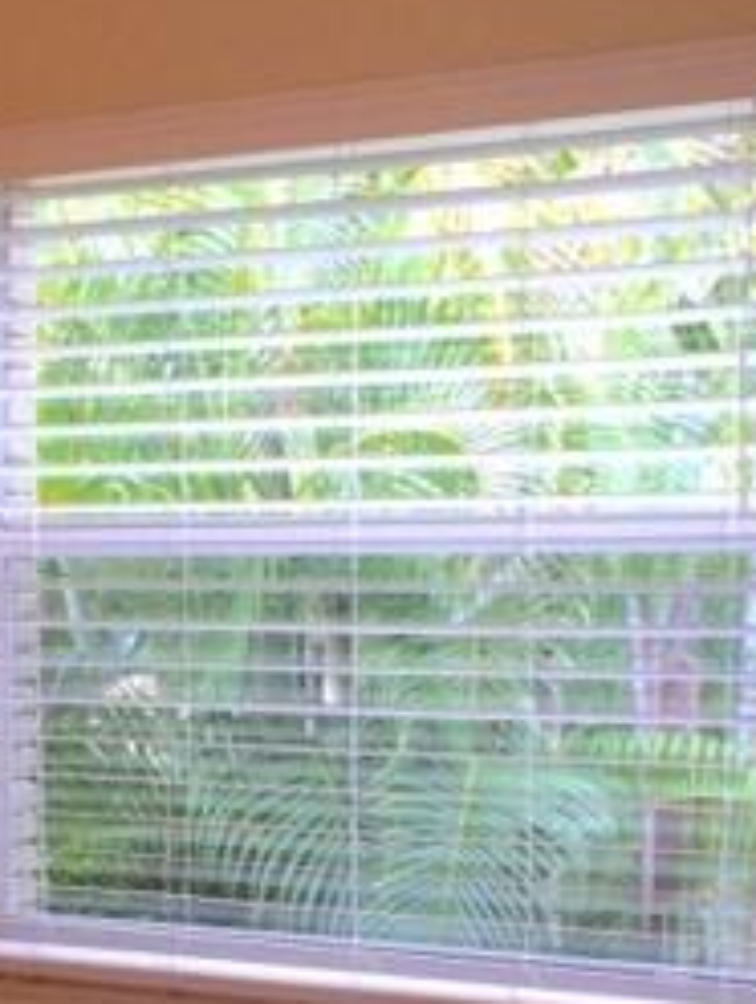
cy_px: 719
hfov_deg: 19.2
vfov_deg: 25.7
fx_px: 2178
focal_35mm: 75
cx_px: 37
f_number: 2.2
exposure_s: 1/60
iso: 40
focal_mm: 4.15
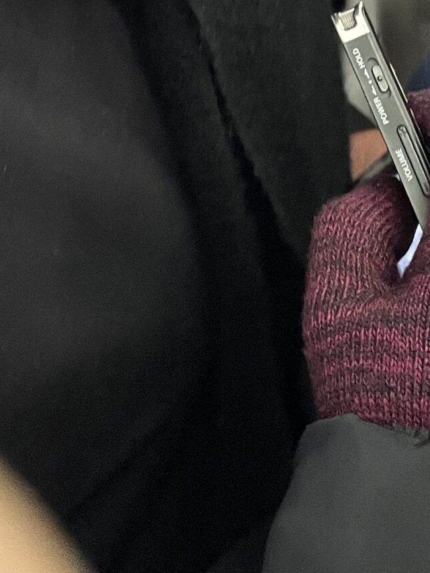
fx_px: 1292
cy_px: -281
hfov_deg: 18.9
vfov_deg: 21.2
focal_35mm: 78
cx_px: 224
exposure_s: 1/60
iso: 320
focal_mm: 4.2
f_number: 1.6
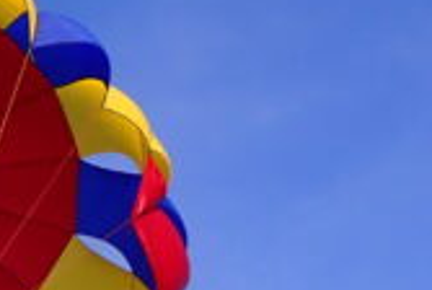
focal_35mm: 190
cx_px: -93
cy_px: 370
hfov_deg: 10.6
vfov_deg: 7.2
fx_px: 2284
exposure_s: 1/1000
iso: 100
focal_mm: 8.4
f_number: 4.5
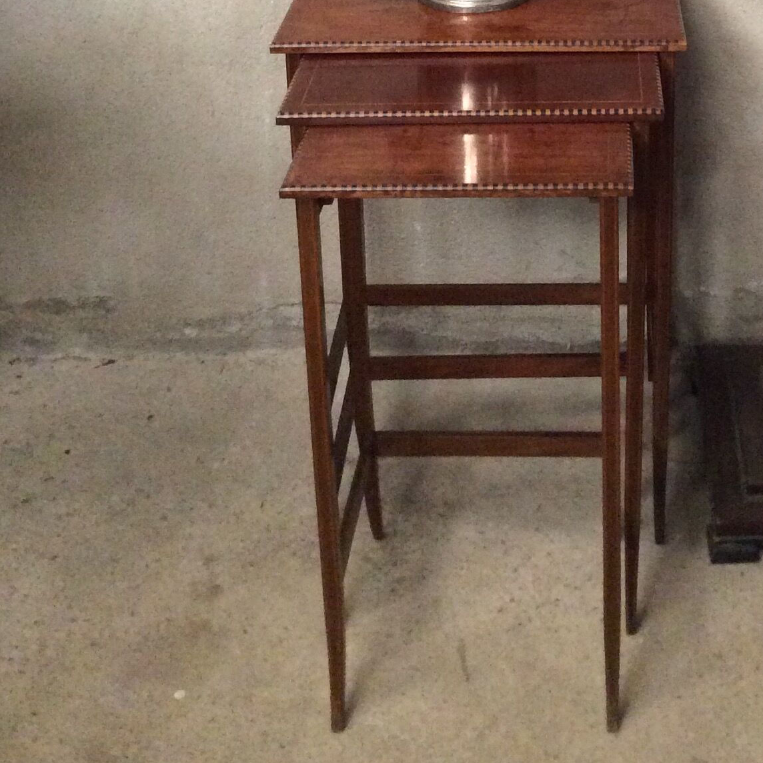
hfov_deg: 26.3
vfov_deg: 25.0
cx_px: 624
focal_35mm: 64
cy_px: -78
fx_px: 1596
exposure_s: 1/25
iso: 320
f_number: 2.4
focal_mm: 3.3
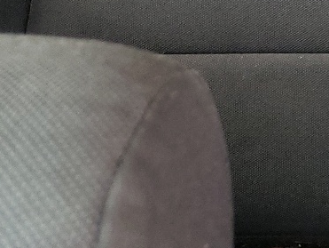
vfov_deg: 11.9
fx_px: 1066
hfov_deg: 14.0
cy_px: -233
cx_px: 709
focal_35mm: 112
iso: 153
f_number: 1.5
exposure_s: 1/60.2
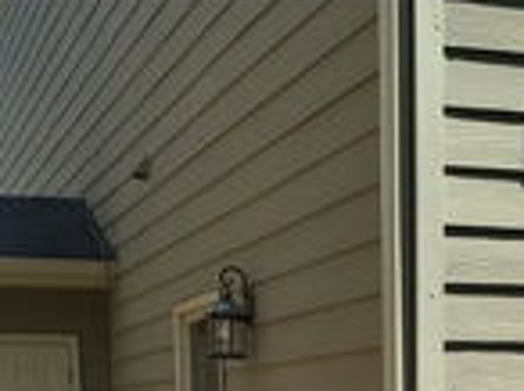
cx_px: 364
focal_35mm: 85
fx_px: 1285
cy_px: 556
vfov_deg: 16.1
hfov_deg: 22.9
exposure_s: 1/699
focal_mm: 4.15
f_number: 2.2
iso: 25
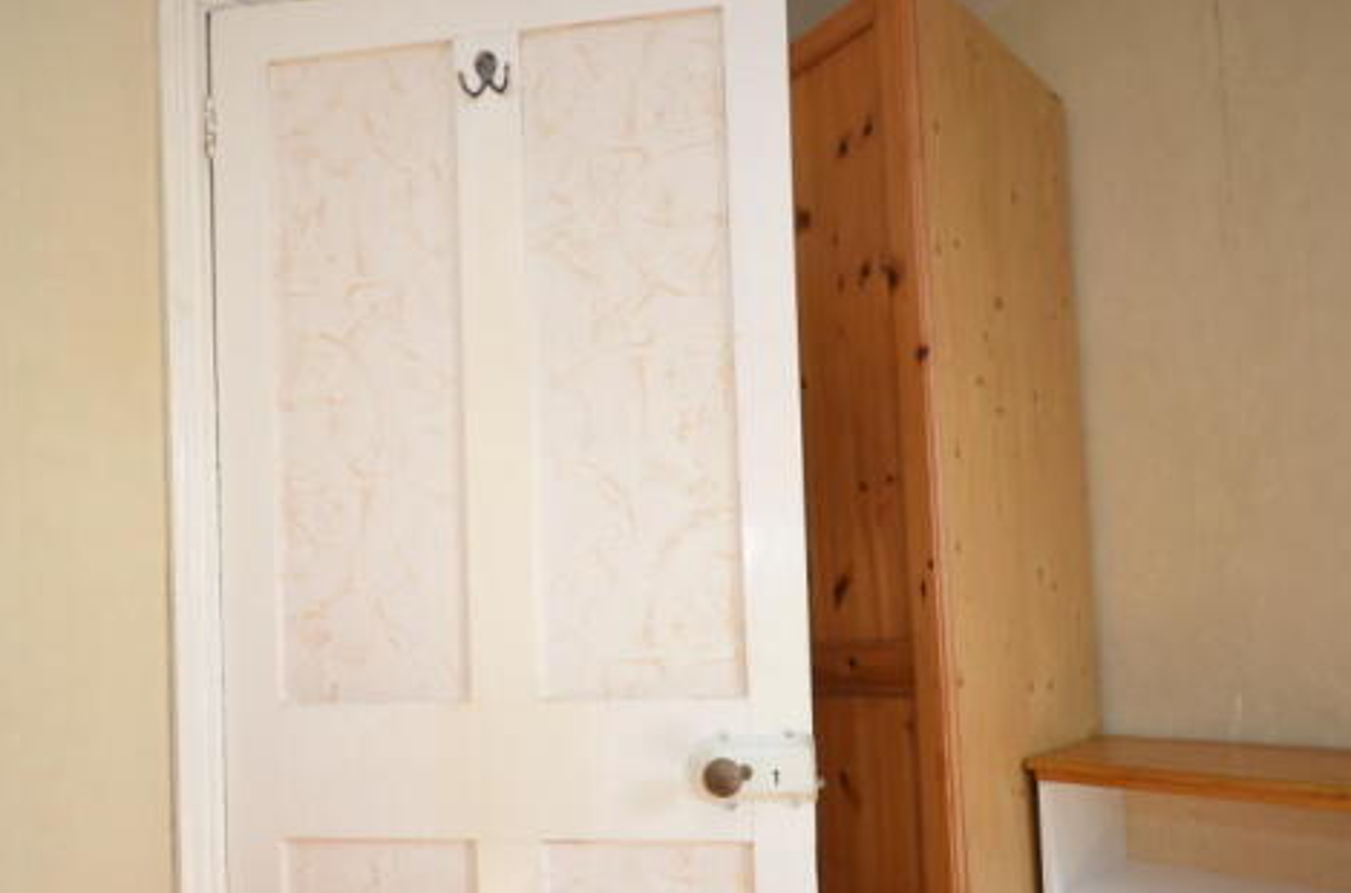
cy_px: 599
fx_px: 786
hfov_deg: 81.0
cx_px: 596
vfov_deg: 57.8
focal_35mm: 21
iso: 200
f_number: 4
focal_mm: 10
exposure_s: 1/80
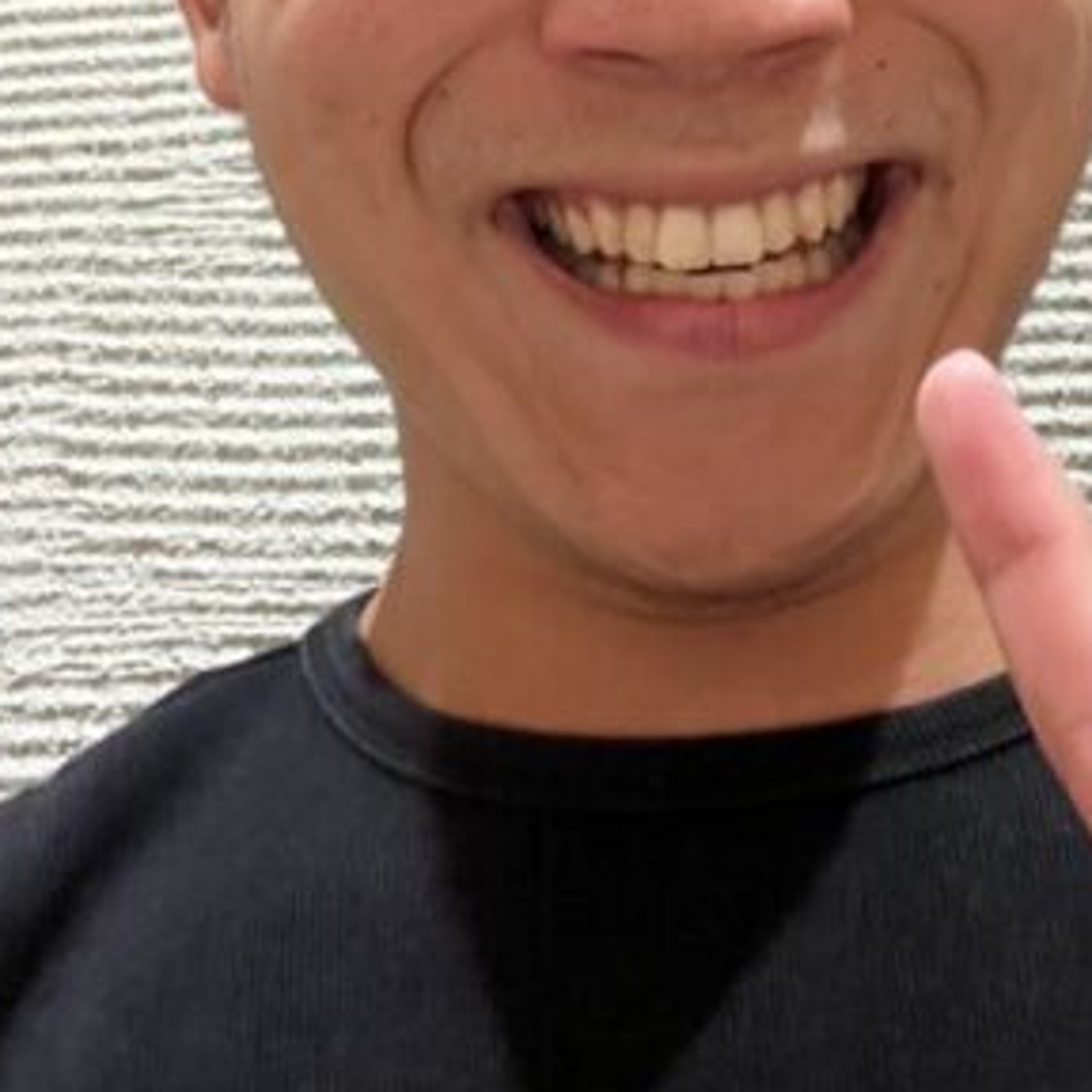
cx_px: 800
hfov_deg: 28.7
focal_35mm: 59
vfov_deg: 27.3
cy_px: -19
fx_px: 2106
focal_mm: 2.71
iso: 500
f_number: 2.2
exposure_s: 1/30
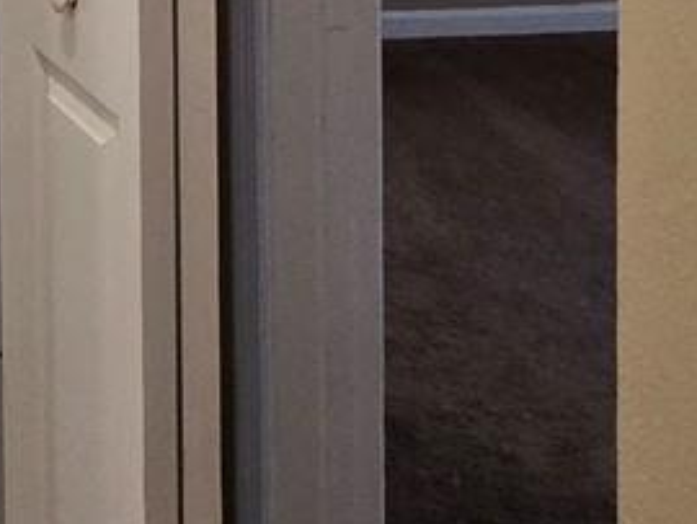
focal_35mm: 77
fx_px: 1552
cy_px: -421
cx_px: -410
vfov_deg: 16.2
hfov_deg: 20.7
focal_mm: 2.2
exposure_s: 1/60
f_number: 2.2
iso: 640
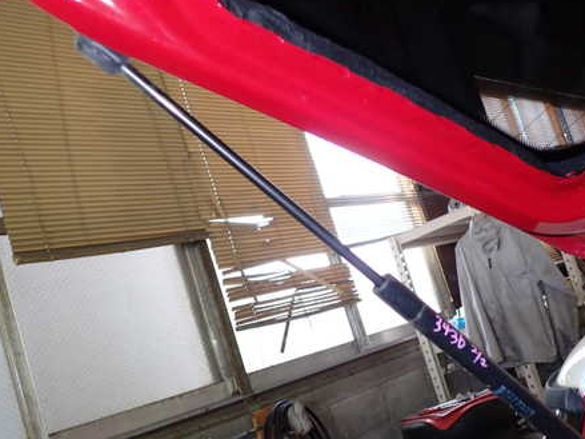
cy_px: 271
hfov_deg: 45.5
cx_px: 353
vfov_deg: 35.0
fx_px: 693
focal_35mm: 41
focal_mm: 5.4
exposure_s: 1/50
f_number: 2.3
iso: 200
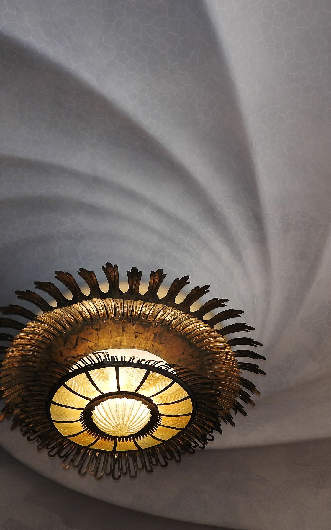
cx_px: 192
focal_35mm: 34
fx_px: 491
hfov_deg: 37.2
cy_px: 265
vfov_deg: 56.7
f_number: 3.3
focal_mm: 4.3
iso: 100
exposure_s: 1/40
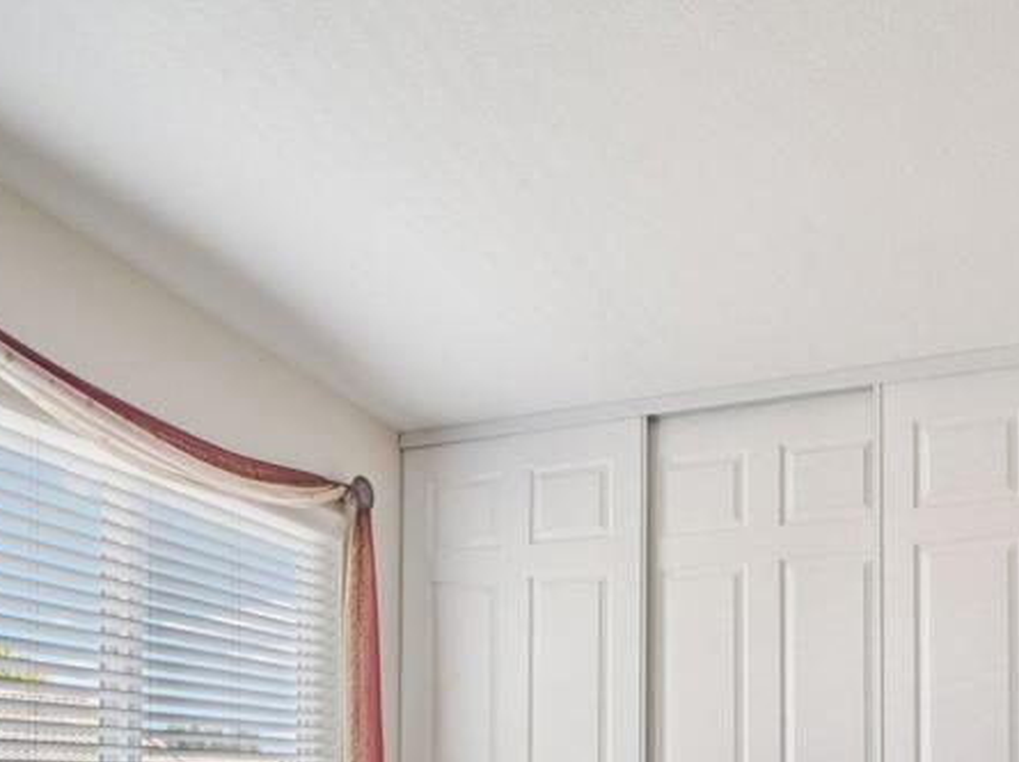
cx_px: 625
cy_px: 776
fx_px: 912
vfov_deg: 39.5
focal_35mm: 31
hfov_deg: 57.8
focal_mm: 9
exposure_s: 1/15
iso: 250
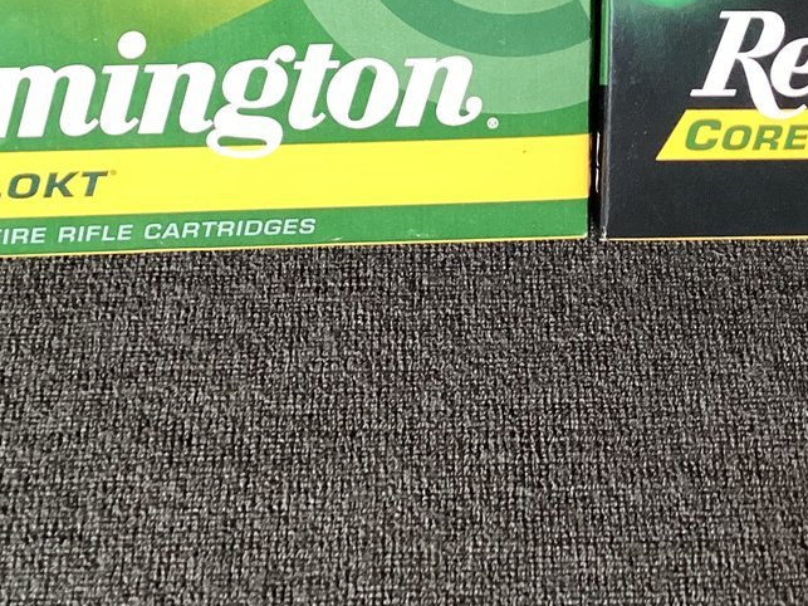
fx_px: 1704
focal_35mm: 73
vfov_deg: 19.8
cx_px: 569
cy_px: 62
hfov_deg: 26.5
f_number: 2.4
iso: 200
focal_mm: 3.3
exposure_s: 1/50
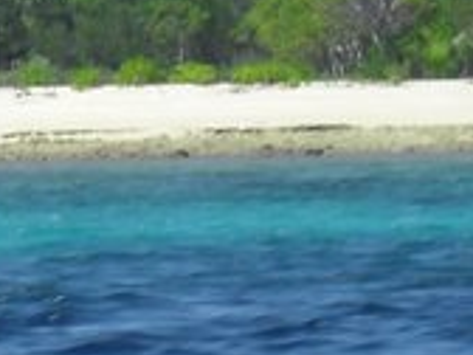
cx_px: -307
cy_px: 37
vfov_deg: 2.8
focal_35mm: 538
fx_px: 7351
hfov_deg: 3.7
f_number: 14.7
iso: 100
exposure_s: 1/80
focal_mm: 18.6
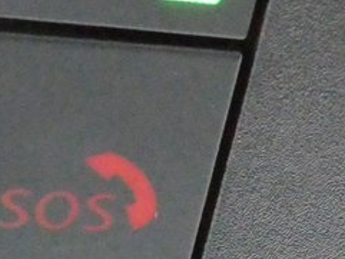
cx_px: 429
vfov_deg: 8.7
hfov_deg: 11.4
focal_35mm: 170
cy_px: 260
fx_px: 1695
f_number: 4
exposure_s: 1/60
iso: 3200
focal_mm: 7.2
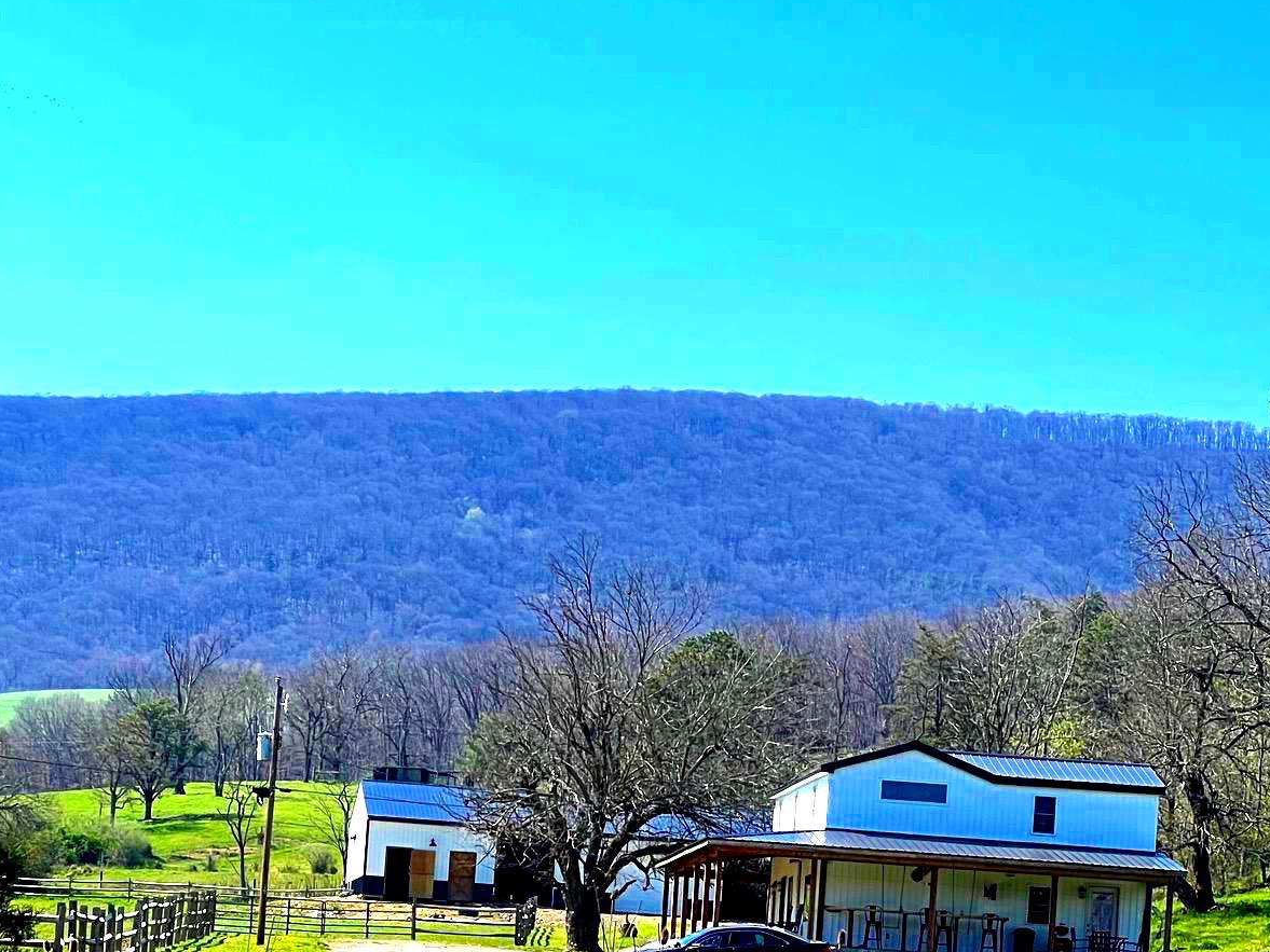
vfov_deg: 11.0
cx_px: 930
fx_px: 4917
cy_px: 797
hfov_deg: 14.7
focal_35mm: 134
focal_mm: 9
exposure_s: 1/742
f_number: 2.8
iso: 32
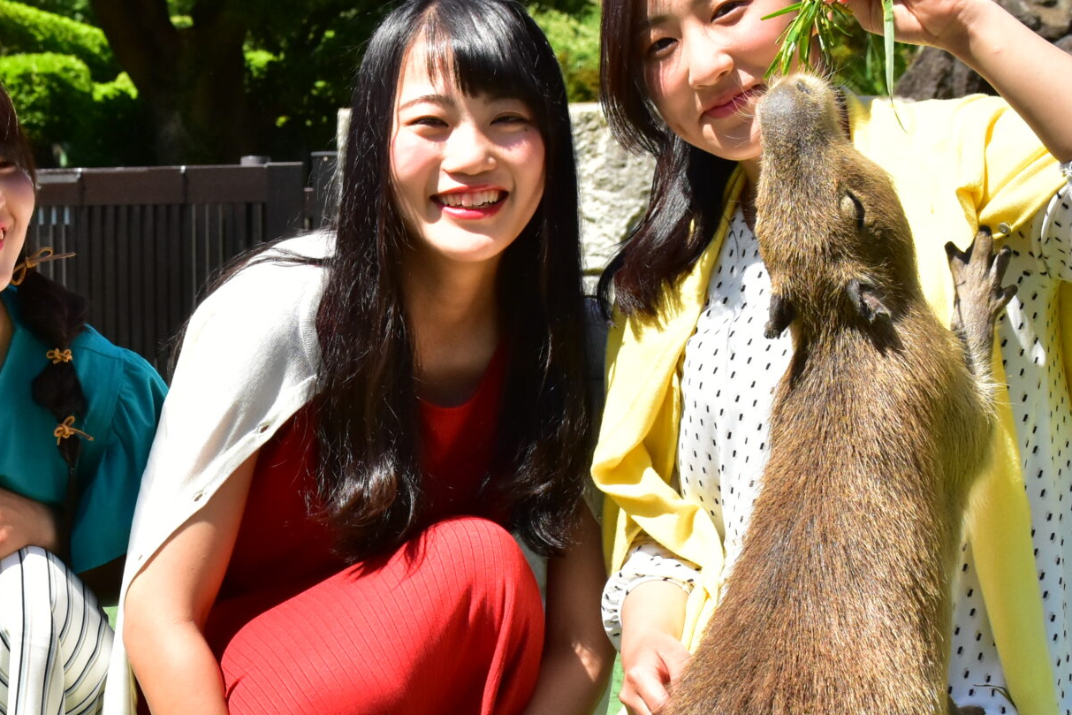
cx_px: 230
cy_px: 459
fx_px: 2829
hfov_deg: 21.2
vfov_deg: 14.4
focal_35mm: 95
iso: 800
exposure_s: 1/2000
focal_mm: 30
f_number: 6.7
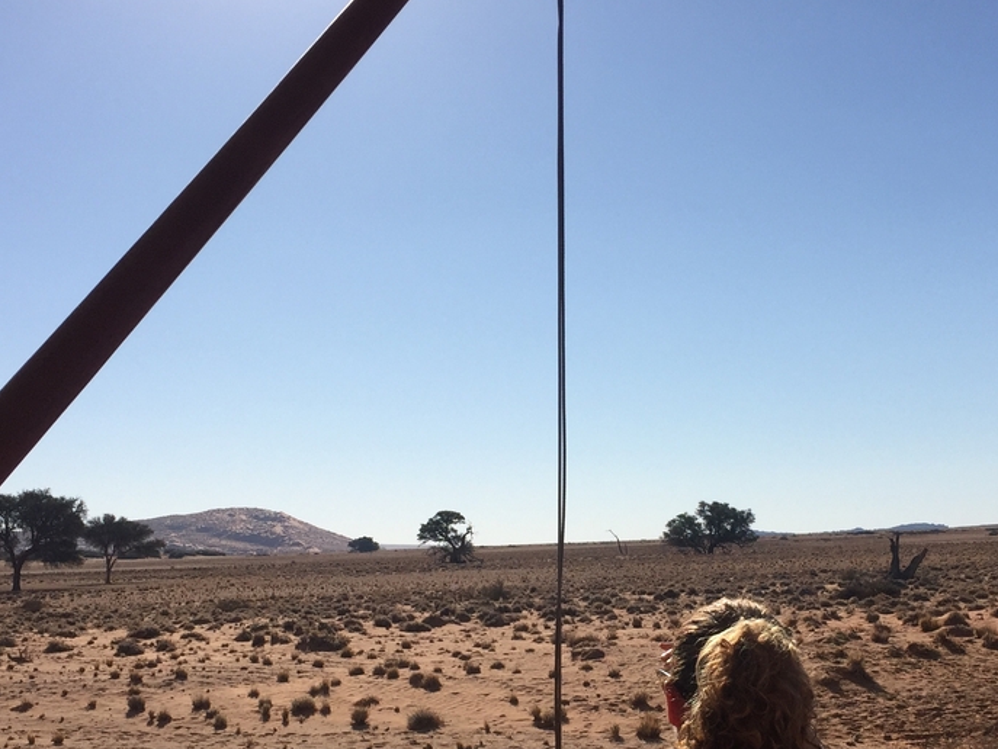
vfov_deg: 26.8
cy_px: 539
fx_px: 1558
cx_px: 584
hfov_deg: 35.4
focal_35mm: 54
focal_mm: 4.15
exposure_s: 1/4405
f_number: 2.2
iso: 32
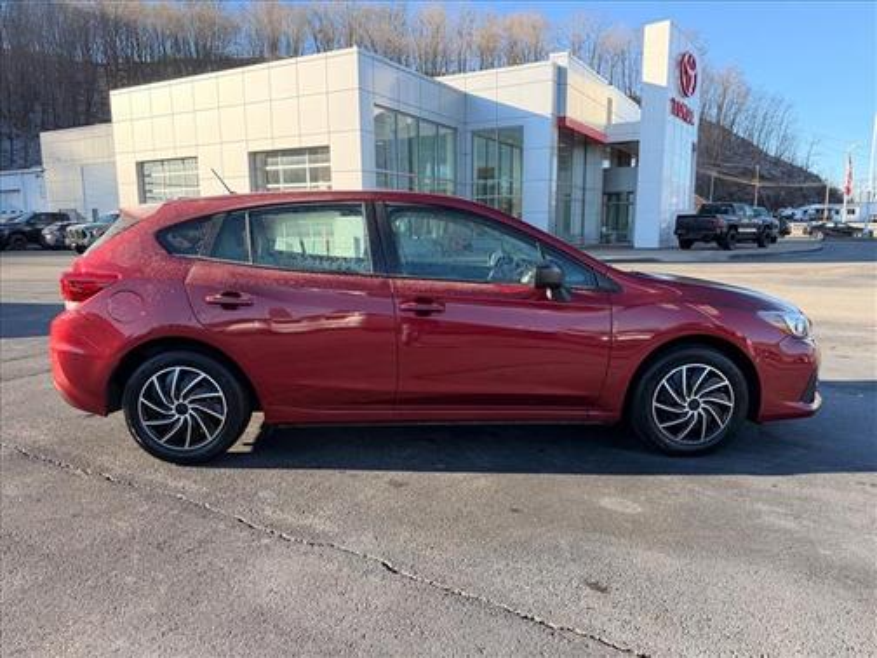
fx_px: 608
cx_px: 438
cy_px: 329
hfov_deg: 71.6
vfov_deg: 56.8
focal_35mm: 24
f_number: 1.78
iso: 100
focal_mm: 6.76
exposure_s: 1/1060
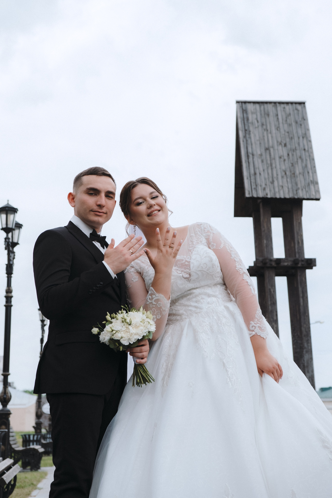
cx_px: 166
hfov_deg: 25.5
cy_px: 249
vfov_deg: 37.5
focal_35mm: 53
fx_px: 733
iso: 250
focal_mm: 35
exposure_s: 1/1000
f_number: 3.5
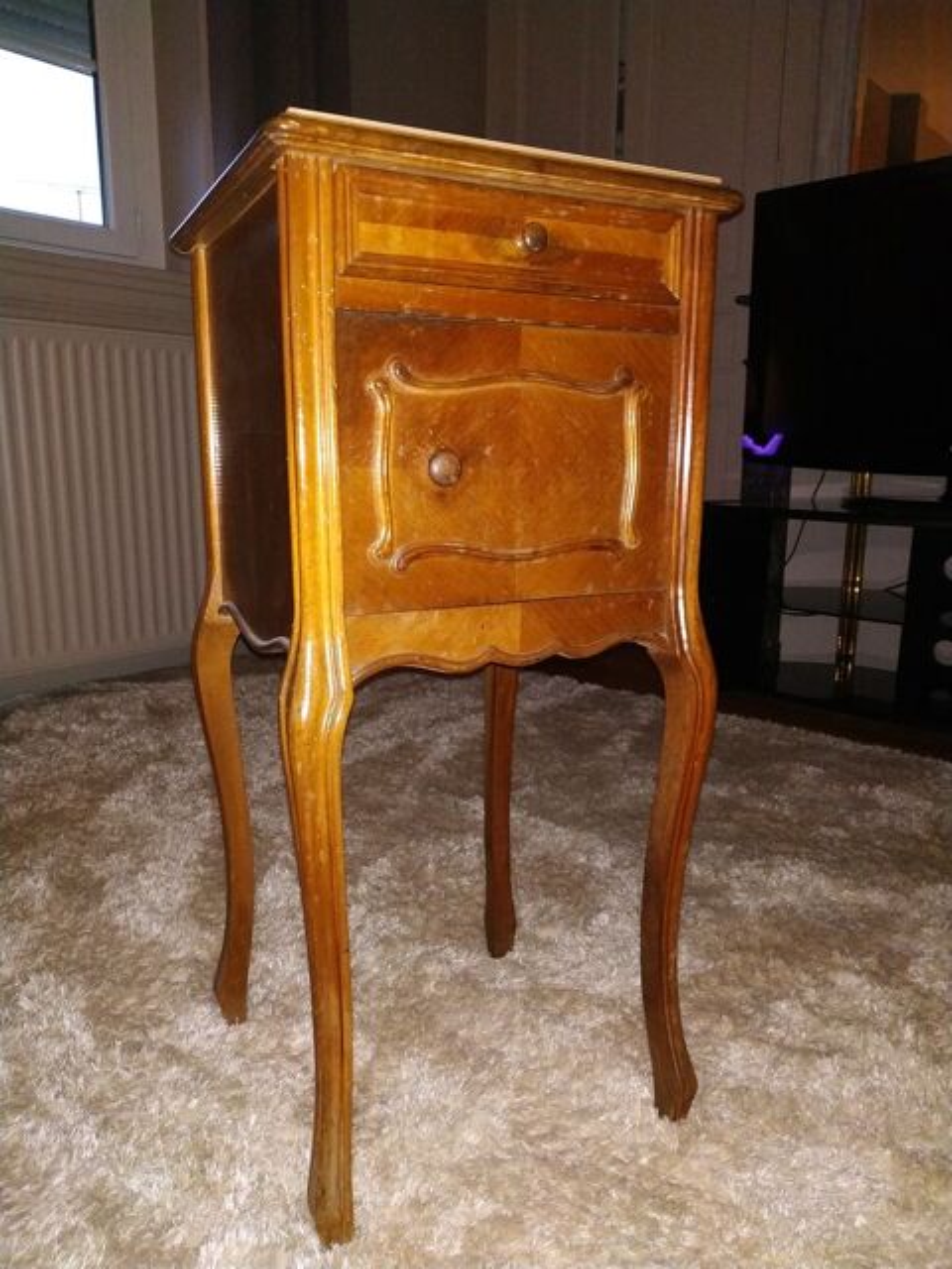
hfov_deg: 56.8
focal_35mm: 24
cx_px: 476
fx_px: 880
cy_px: 634
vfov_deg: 71.6
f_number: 1.9
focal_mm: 3.94
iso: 500
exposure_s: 1/20
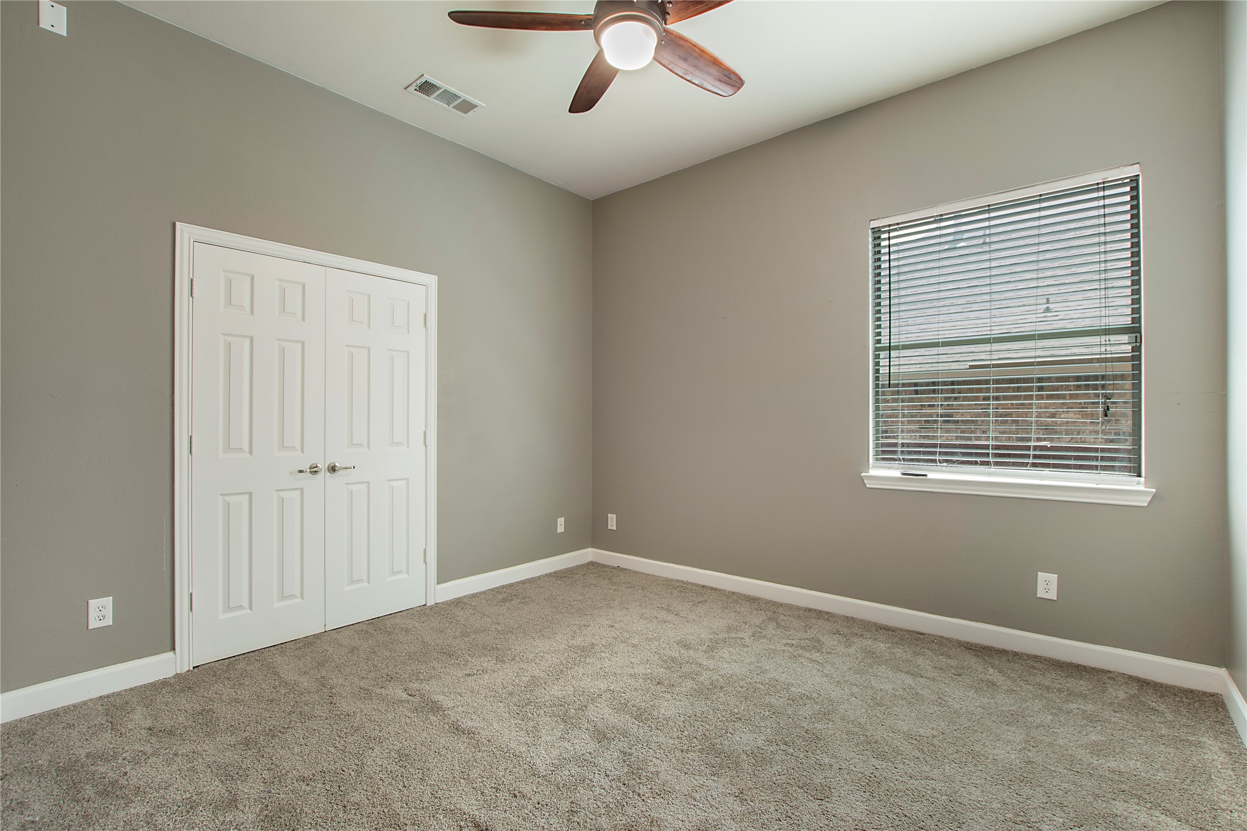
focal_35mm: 15
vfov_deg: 77.3
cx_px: 624
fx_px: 519
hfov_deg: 100.4
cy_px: 416
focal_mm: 10
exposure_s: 1/6
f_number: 8
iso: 100
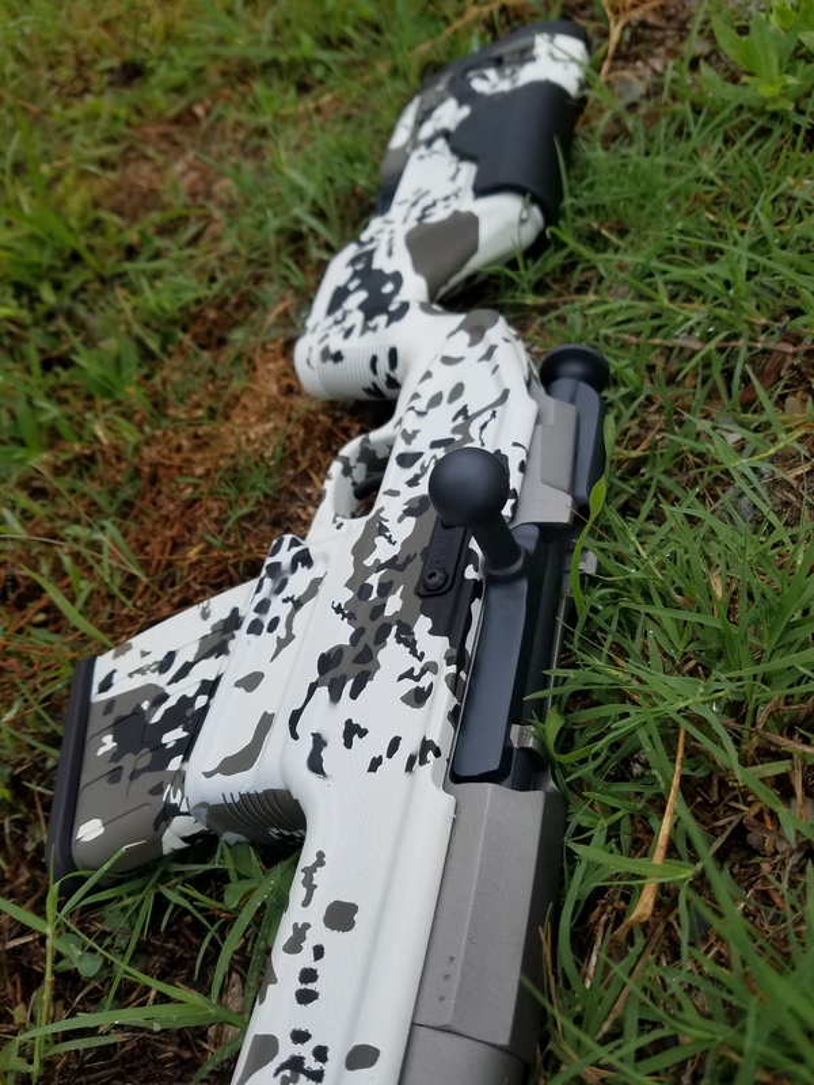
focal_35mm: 26
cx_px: 407
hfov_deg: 53.1
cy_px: 542
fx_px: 815
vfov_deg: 67.3
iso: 50
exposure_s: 1/1216
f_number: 1.7
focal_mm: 4.2
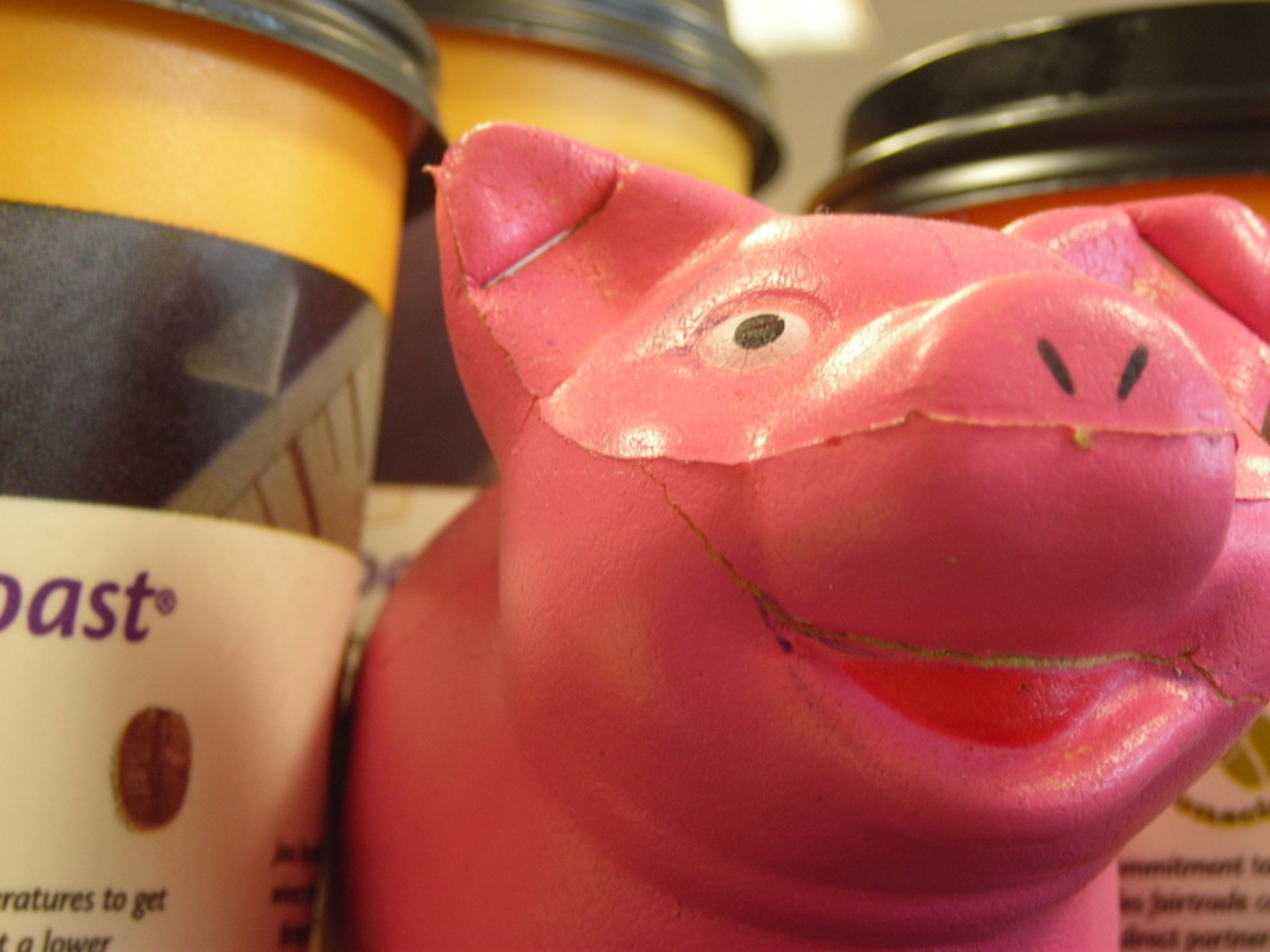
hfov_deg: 25.3
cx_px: 635
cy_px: 476
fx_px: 2825
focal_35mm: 77
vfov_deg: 19.1
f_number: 4.2
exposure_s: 1/4
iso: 129
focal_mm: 12.7
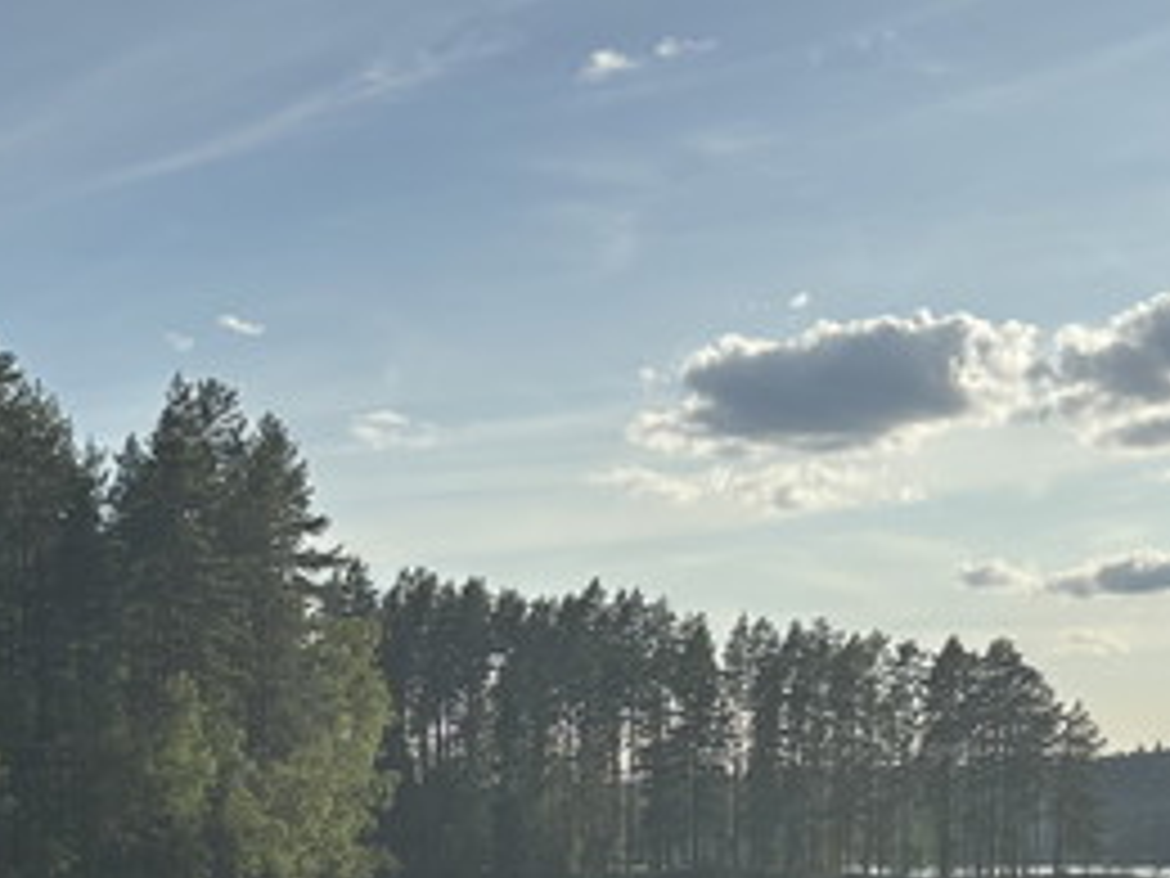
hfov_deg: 20.3
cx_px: 338
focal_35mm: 96
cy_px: 1076
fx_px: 3245
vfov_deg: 14.8
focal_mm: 5.96
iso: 50
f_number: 1.6
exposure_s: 1/2513
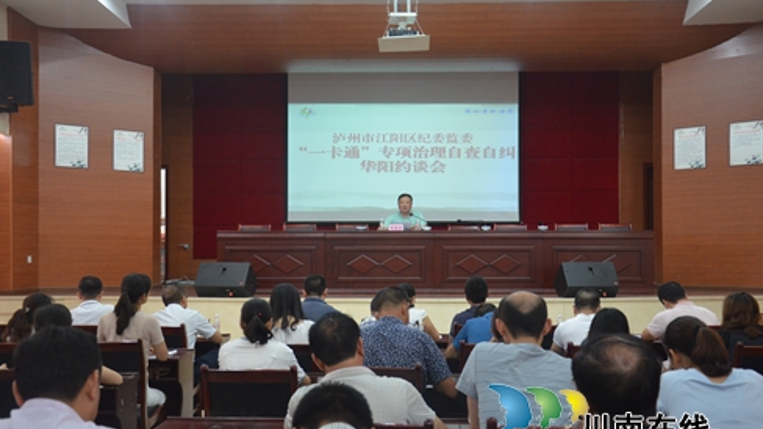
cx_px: 378
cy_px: 236
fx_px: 910
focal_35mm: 45
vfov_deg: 26.5
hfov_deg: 45.5
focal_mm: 28
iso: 1600
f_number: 4
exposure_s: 1/20
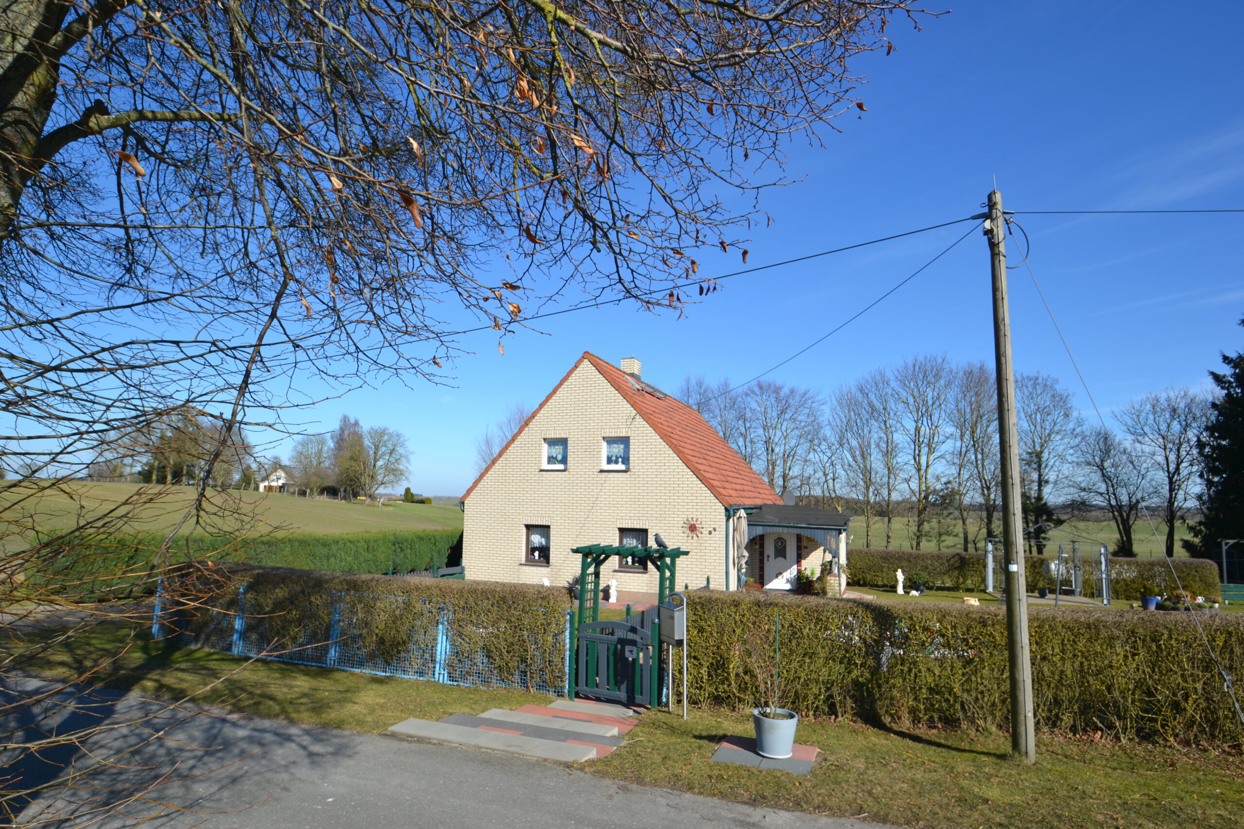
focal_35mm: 18
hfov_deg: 90.0
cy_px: 414
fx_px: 622
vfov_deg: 67.4
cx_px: 622
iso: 100
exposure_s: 1/250
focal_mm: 12
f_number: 8
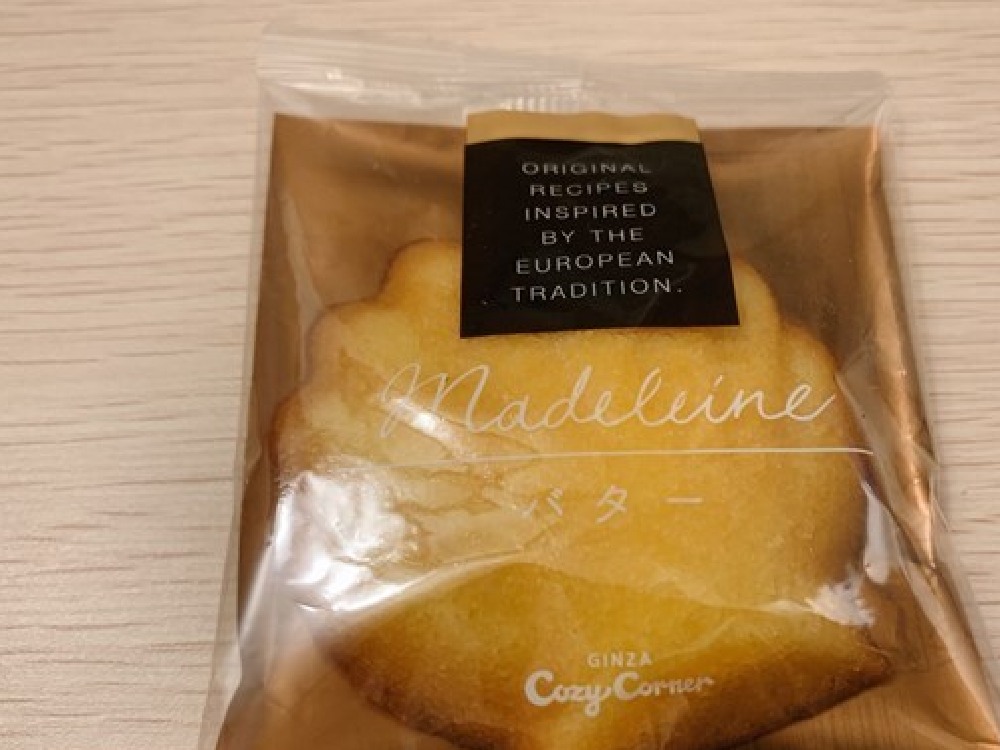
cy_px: 437
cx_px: 563
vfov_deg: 42.8
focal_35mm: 33
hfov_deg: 55.2
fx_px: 953
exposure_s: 1/60
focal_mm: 4.25
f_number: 1.8
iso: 250
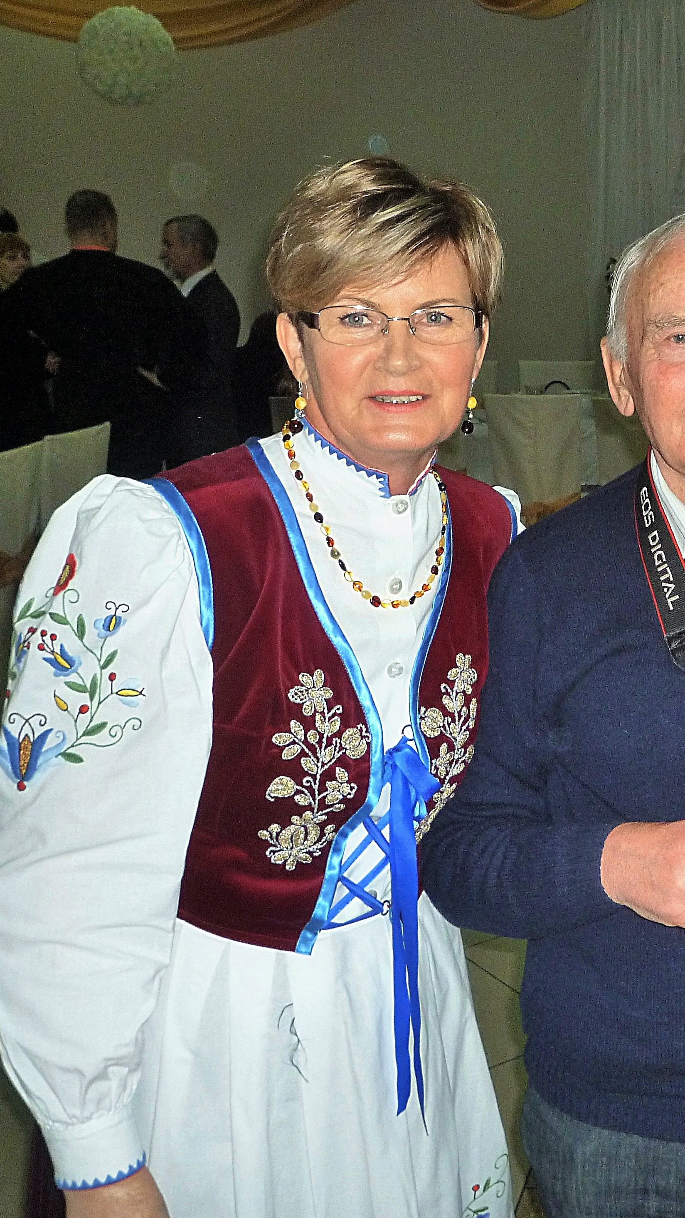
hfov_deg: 23.3
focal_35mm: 49
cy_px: 607
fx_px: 1582
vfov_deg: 42.1
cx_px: 709
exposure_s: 1/60
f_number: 3.6
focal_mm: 5.8
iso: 250
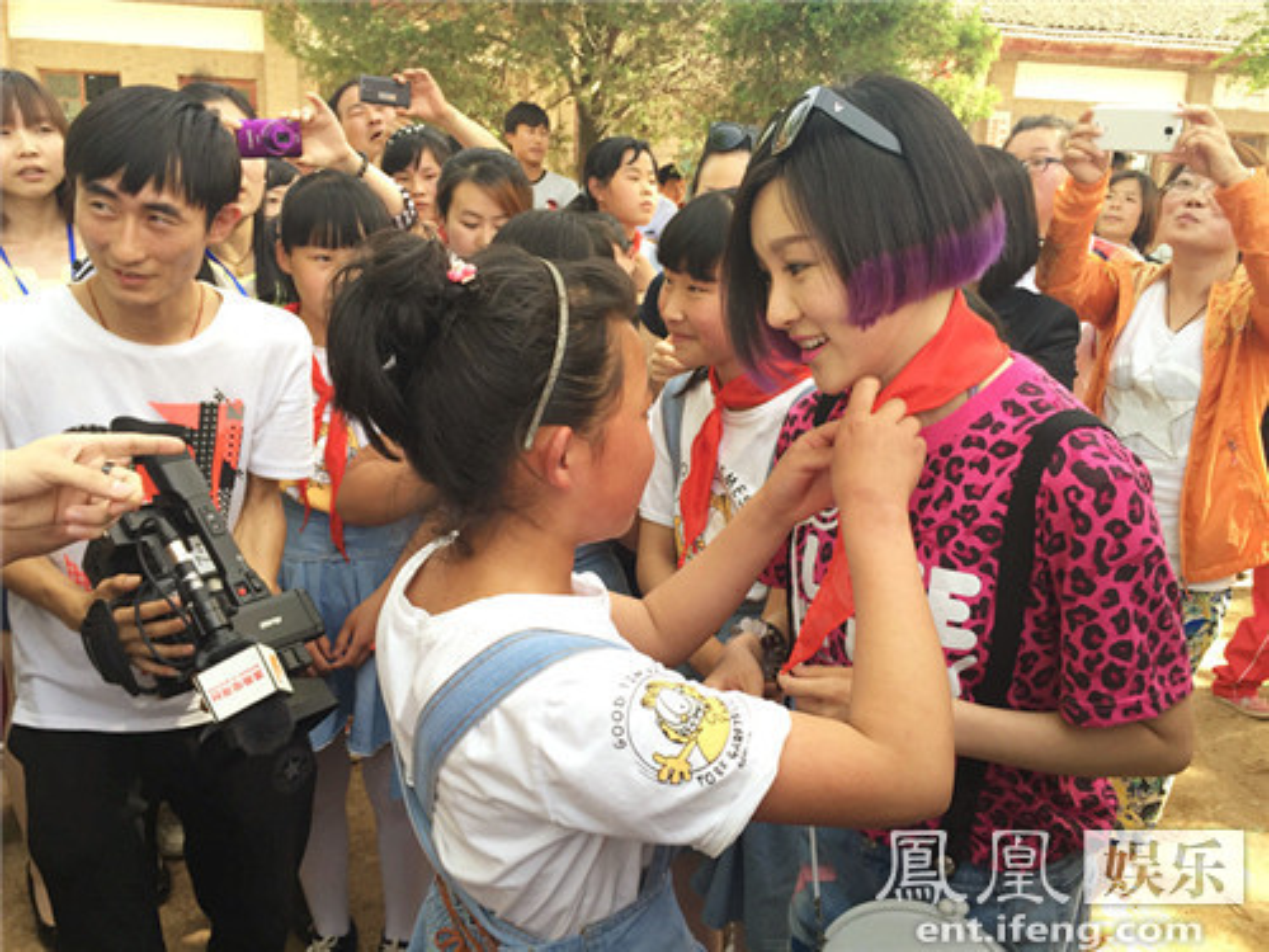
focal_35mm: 29
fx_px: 1063
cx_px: 634
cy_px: 476
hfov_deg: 61.7
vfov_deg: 48.2
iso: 32
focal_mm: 4.15
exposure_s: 1/120
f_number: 2.2
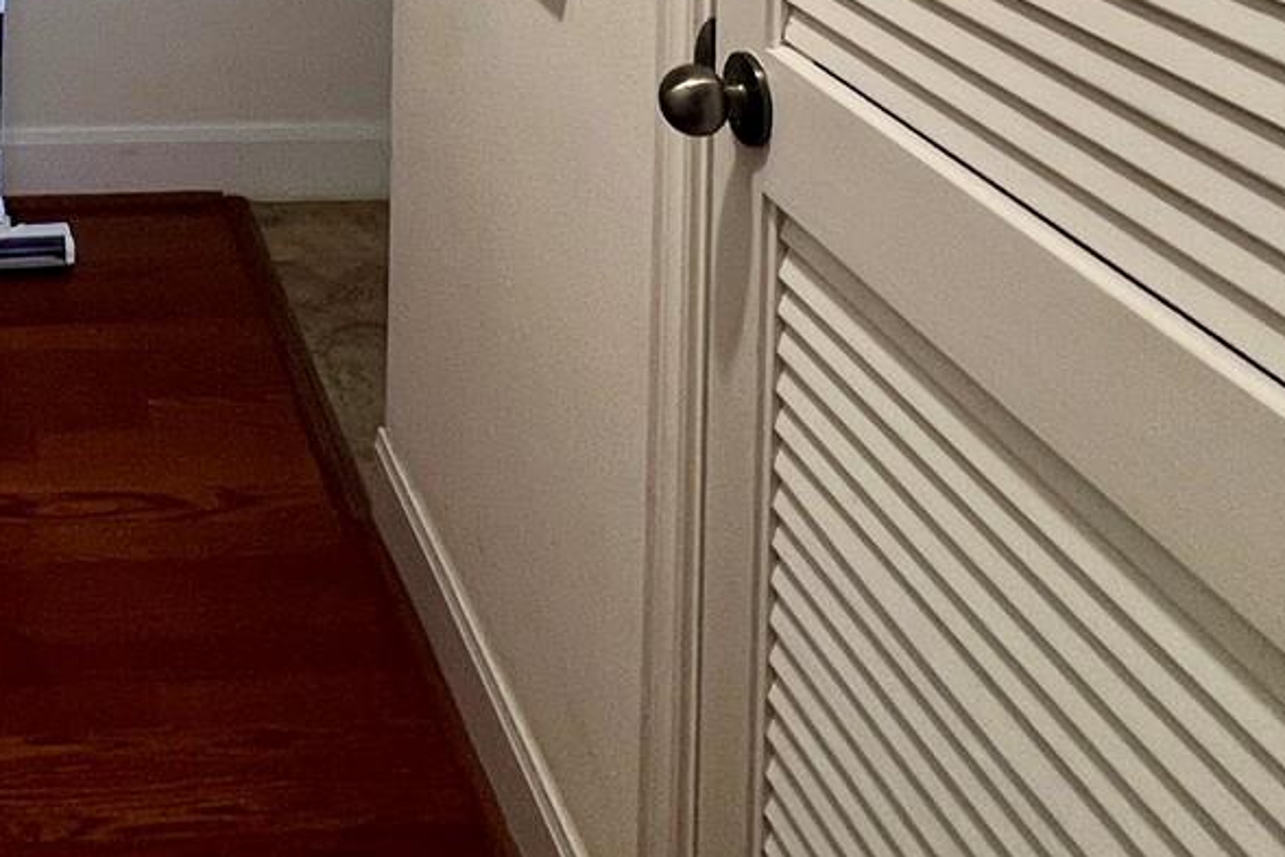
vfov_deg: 22.5
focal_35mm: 47
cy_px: -484
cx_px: 61
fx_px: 1678
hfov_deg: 38.2
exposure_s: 1/60
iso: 160
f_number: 1.8
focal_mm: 1.57
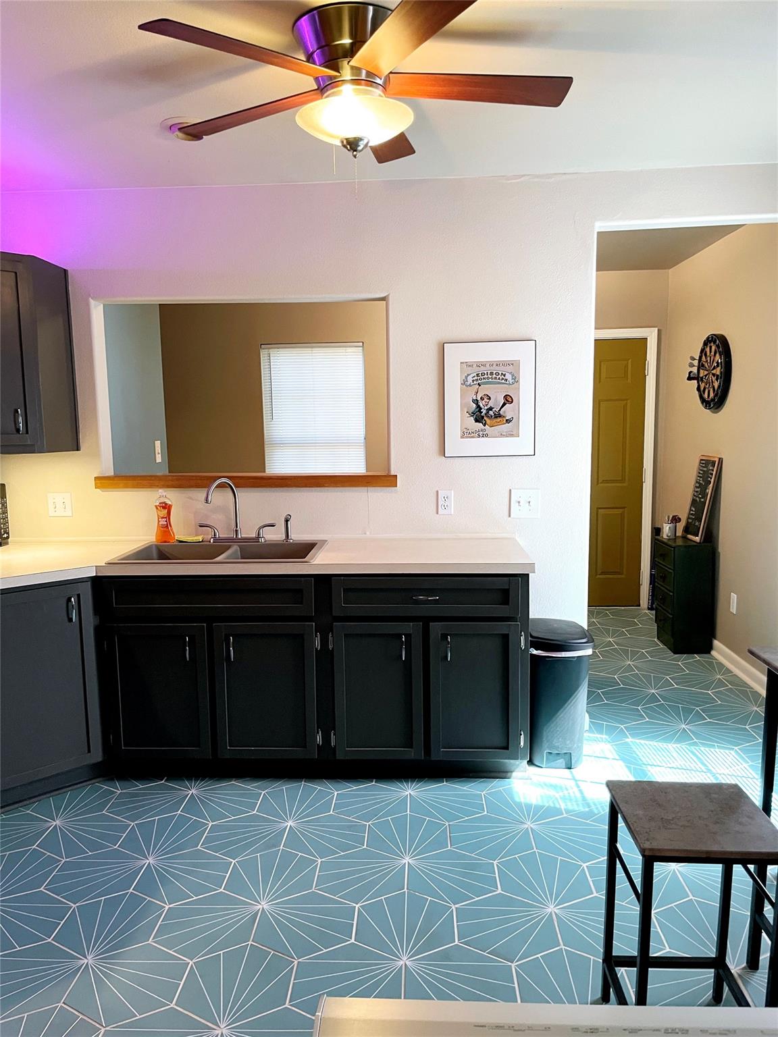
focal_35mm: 26
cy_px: 518
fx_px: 779
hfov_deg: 53.1
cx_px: 389
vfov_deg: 67.3
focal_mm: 4.2
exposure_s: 1/60.2
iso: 200
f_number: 1.6
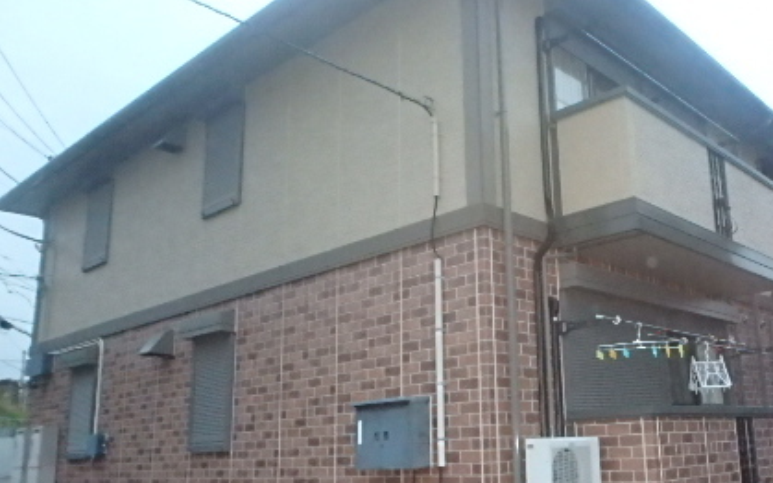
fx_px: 716
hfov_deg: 55.5
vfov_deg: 37.2
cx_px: 517
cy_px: 280
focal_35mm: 34
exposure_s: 1/30
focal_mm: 3.7
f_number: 3.5
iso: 1600
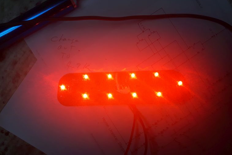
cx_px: 113
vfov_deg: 38.9
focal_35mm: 34
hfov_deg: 55.8
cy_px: 78
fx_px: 219
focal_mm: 3.7
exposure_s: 1/251
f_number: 1.9
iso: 40
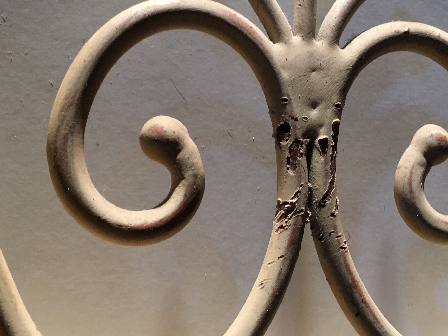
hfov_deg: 36.0
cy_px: 149
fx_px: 686
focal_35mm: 53
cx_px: 271
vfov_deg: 27.5
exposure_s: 1/33
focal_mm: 4.15
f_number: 2.2
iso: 64
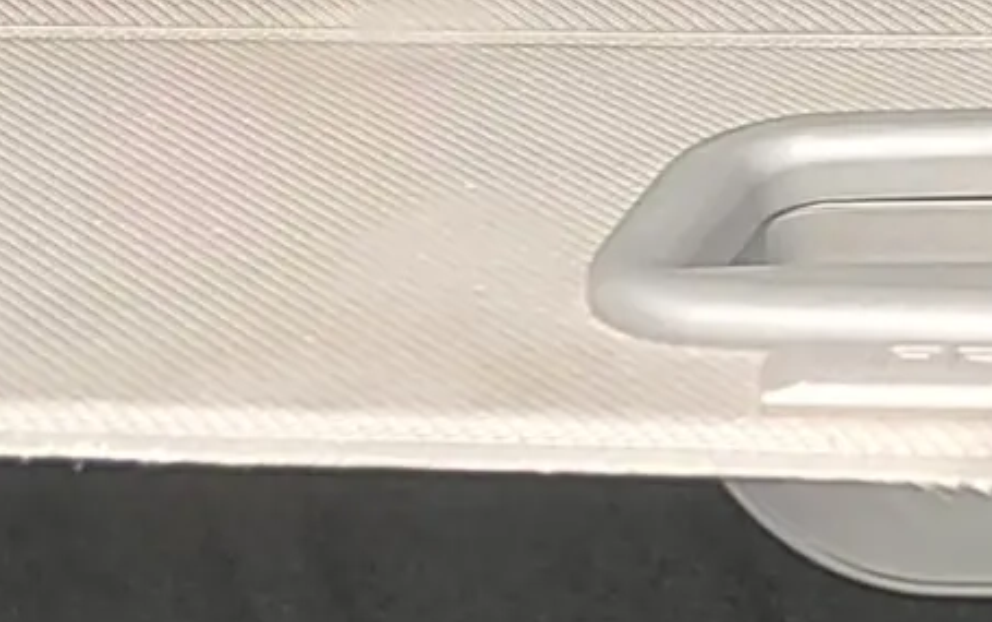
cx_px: 1658
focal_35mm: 137
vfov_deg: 7.9
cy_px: 2055
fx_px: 3706
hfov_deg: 13.9
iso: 100
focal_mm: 5.56
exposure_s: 1/104
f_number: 1.8
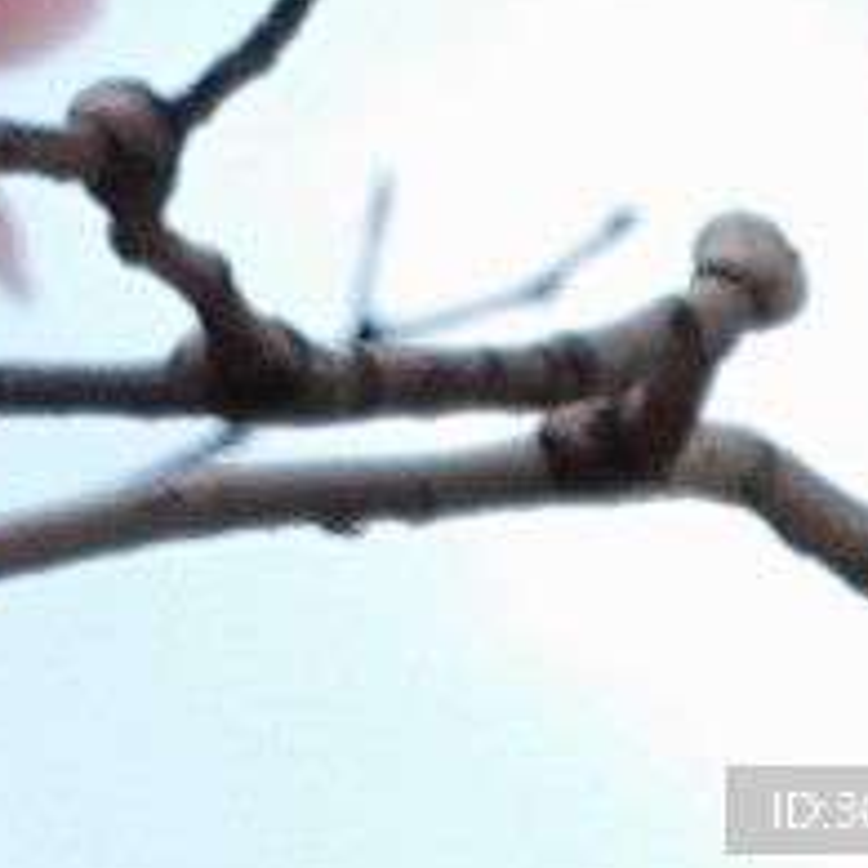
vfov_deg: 6.8
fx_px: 6837
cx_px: 76
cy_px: -1380
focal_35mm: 241
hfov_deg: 7.2
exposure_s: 1/209
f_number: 2.6
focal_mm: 6.06
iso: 100
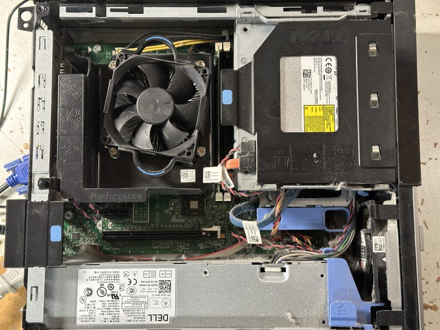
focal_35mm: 48
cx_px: 220
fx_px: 610
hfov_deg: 39.7
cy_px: 165
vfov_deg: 30.3
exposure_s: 1/33
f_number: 1.78
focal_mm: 6.86
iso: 400
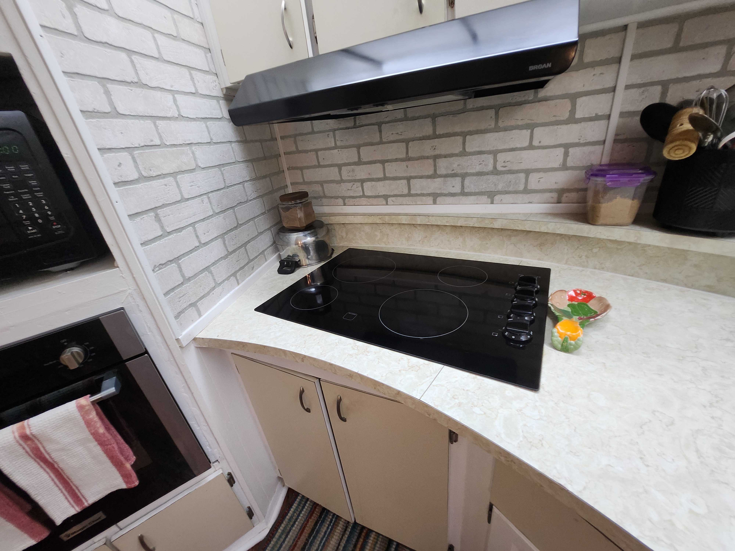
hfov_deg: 106.2
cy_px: 276
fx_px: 276
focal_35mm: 13
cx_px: 368
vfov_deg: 89.9
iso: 200
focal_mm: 1.7
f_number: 2.2
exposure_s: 1/60
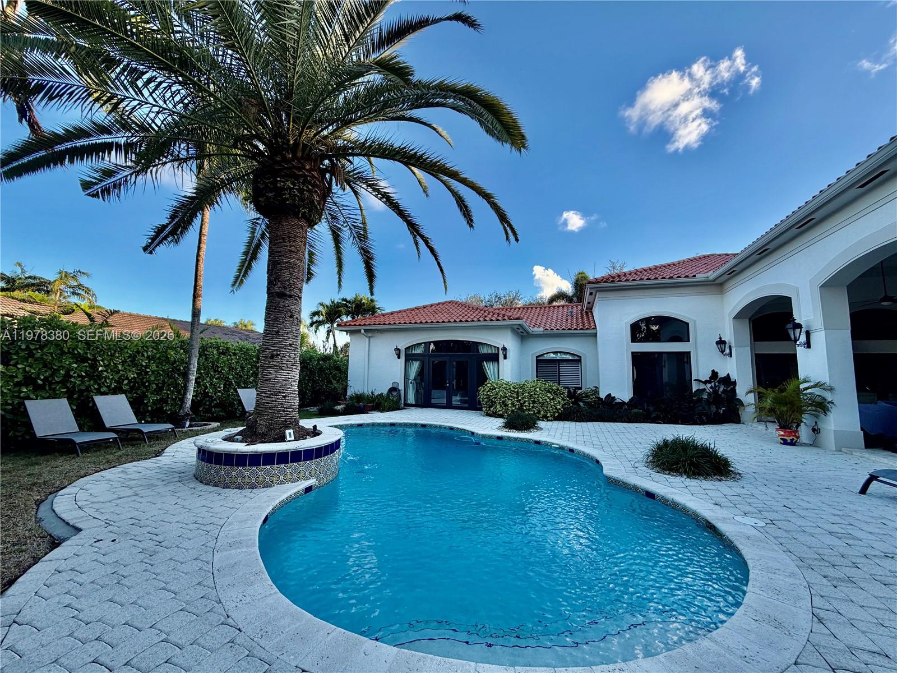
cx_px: 448
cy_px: 336
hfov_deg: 102.1
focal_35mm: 14
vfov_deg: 85.7
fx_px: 363
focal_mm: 2.22
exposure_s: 1/502
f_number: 2.2
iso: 50
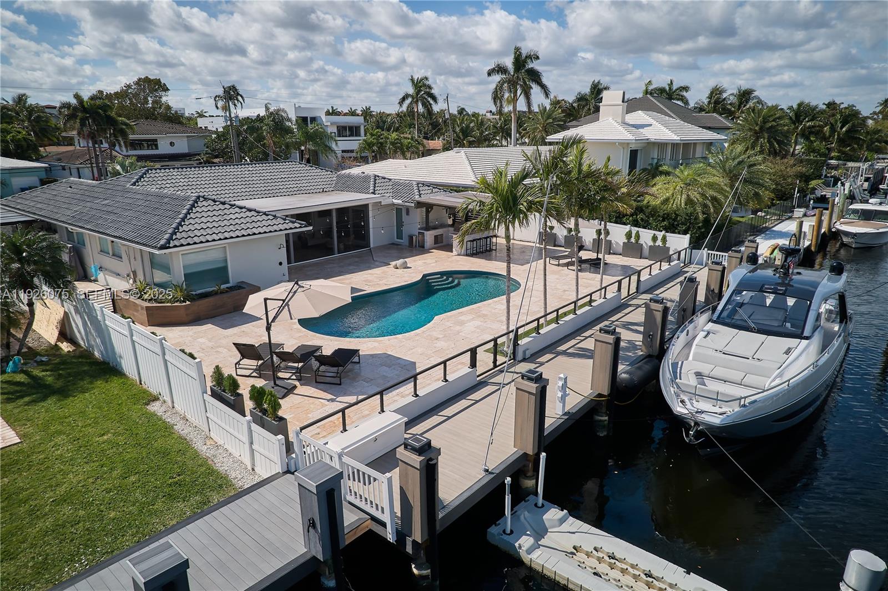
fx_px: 542
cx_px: 444
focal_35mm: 22
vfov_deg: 57.2
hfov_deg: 78.6
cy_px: 296
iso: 100
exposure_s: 1/60
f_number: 2.8
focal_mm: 8.38
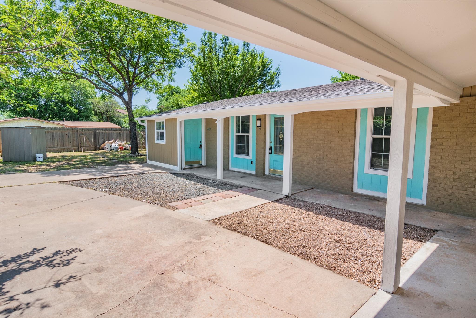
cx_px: 238
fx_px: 238
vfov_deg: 67.4
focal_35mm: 18
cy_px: 159
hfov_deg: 90.0
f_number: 9
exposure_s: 1/320
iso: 100
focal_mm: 12
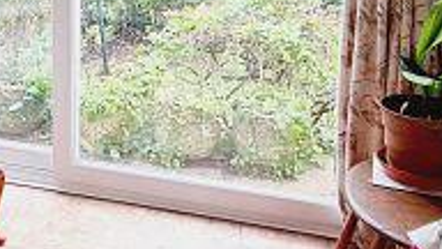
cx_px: 25
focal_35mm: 59
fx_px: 691
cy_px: -83
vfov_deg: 18.8
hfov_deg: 33.2
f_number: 2.2
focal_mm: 2.2
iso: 125
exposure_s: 1/50
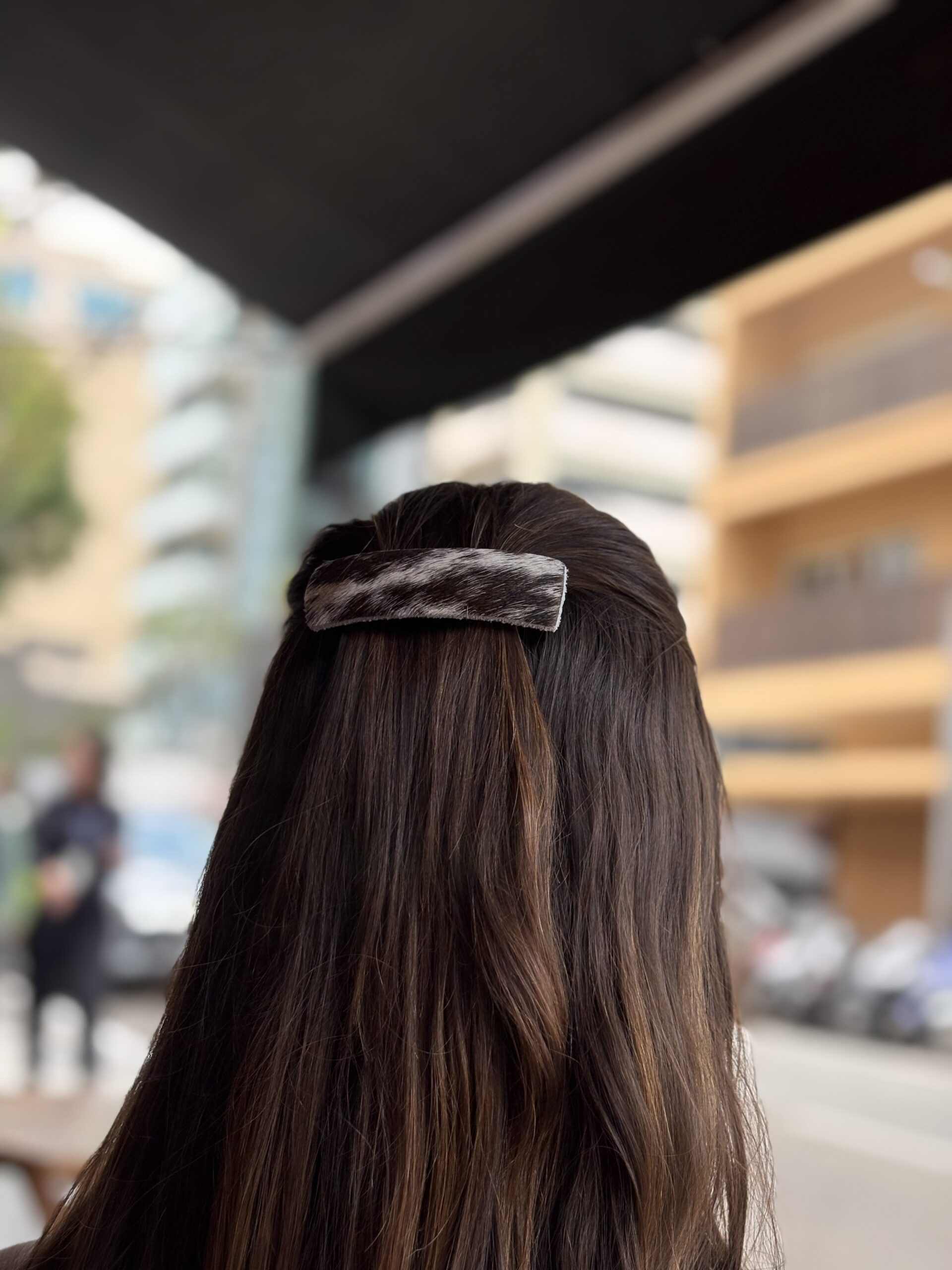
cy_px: 635
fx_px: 1907
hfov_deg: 28.0
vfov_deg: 36.8
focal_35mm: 52
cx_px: 476
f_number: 1.6
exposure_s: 1/294
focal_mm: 5.96
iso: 40
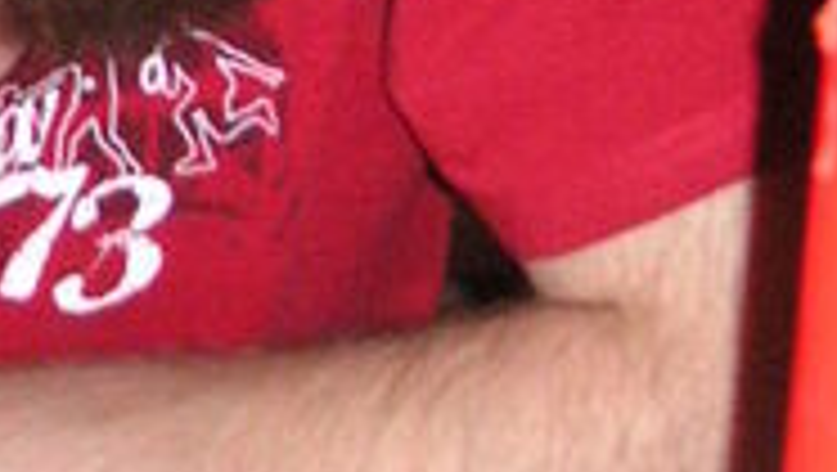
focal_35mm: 173
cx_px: -22
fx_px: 3843
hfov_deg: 12.3
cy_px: -211
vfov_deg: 6.9
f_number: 2.8
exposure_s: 1/45
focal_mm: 6.1
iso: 160
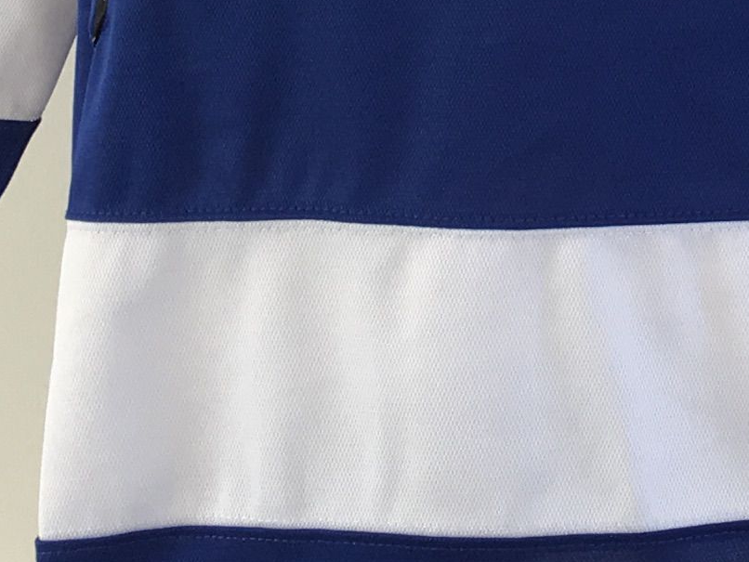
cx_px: 1277
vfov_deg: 9.7
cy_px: -475
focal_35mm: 145
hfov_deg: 12.6
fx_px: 3138
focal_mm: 4.15
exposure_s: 1/101
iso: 25
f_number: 2.2
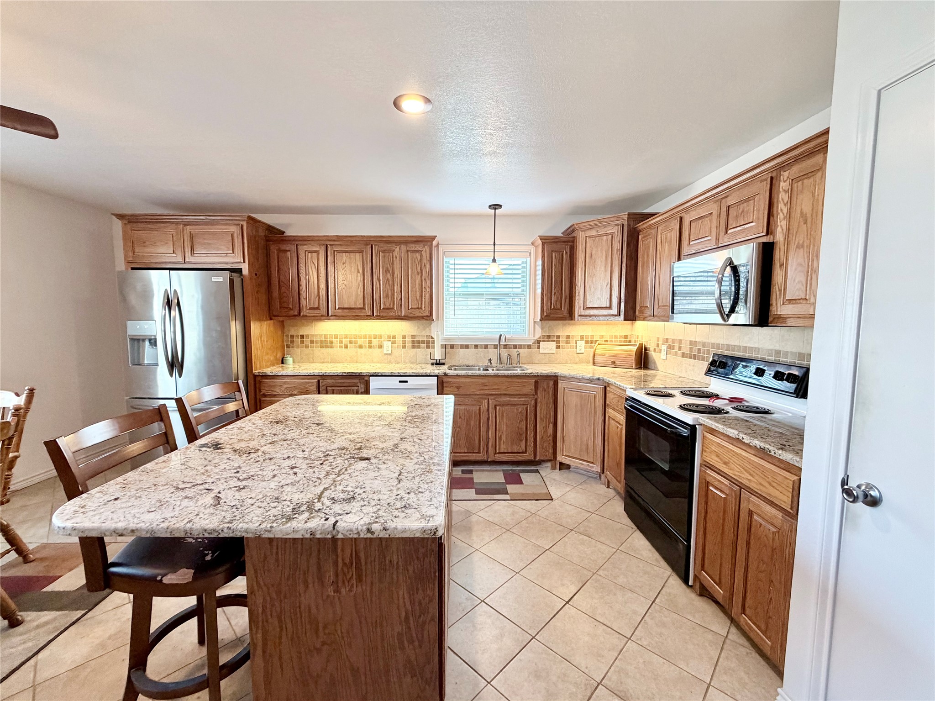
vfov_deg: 85.7
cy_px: 350
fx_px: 378
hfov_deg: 102.1
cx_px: 468
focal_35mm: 14
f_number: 2.2
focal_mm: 2.22
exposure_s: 1/60
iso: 250
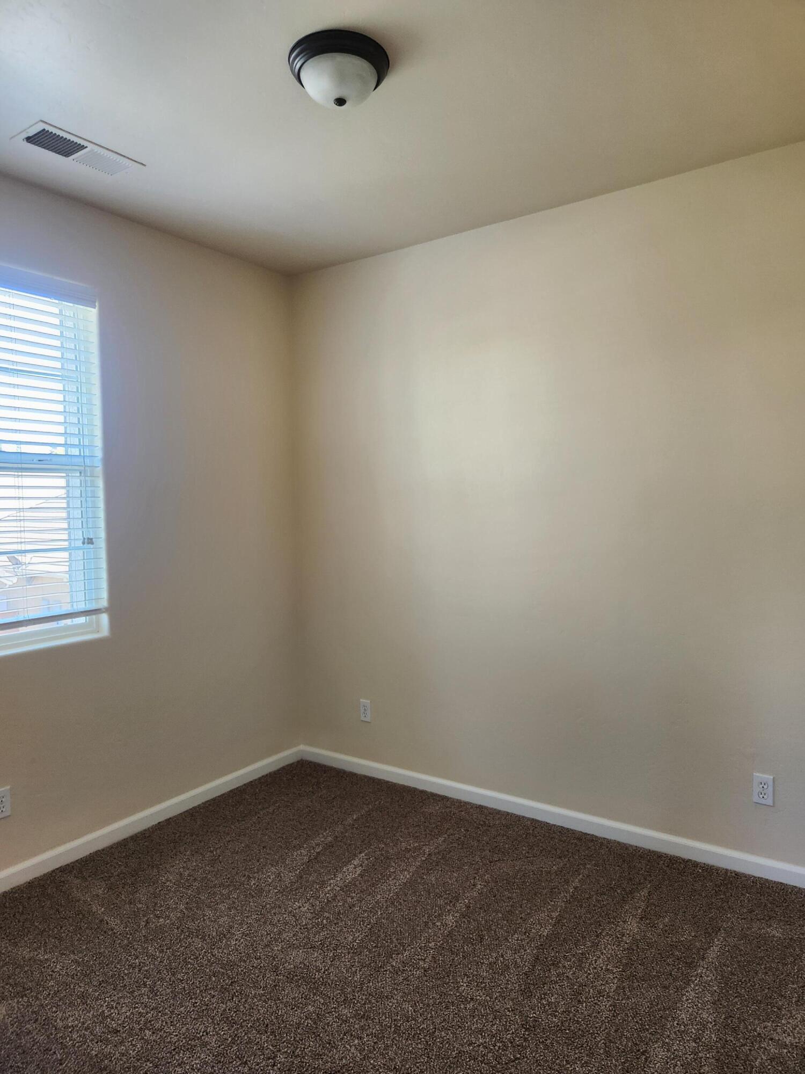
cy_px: 537
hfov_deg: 58.9
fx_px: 713
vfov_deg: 73.9
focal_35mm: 23
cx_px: 402
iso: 160
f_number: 1.8
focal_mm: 5.4
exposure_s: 1/120
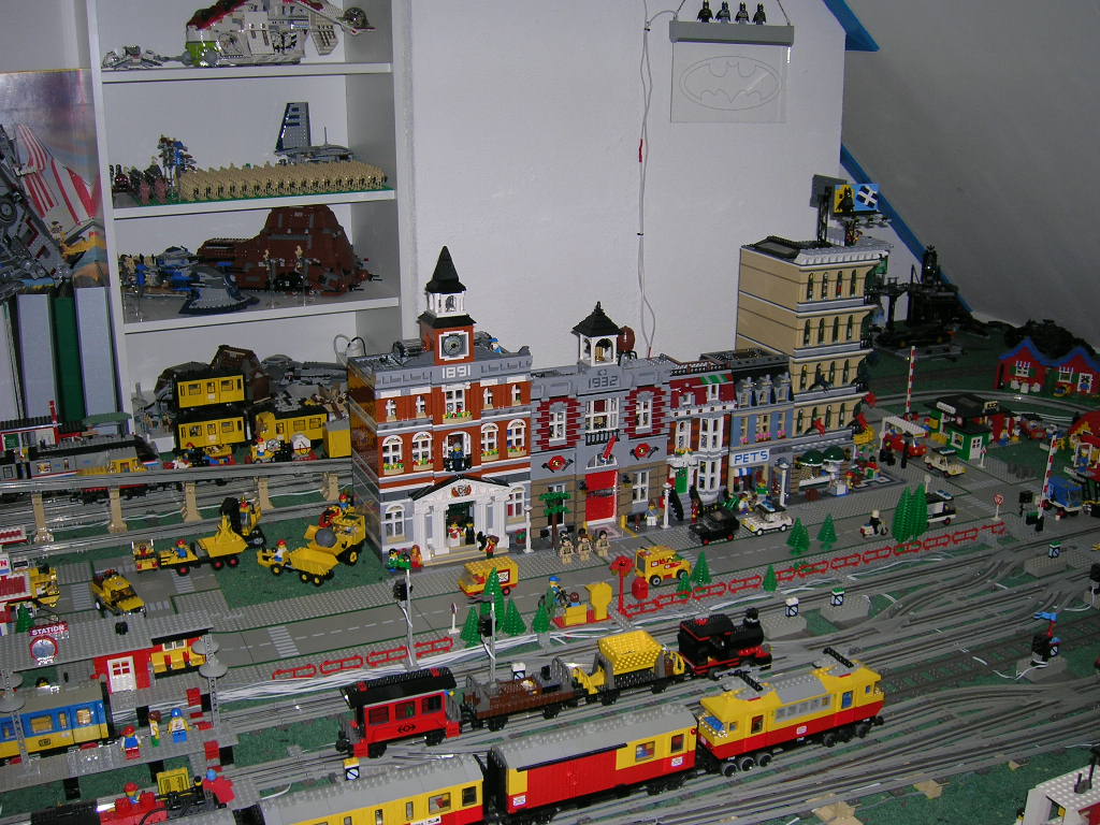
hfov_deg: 51.4
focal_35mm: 36
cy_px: 412
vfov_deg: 39.7
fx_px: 1144
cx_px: 550
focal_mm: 6
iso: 50
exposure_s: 1/60.1
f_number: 2.9
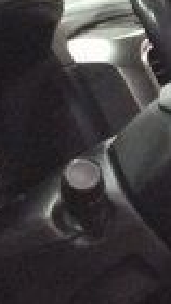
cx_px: 541
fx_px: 1279
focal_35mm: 159
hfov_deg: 6.8
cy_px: 200
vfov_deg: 13.5
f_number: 2.4
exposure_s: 1/24
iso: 160
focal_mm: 3.3
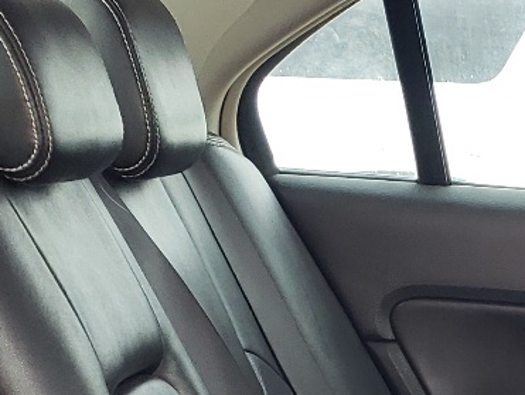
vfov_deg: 11.9
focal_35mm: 112
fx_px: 1700
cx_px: 758
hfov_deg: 16.2
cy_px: 767
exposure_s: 1/100
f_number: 1.5
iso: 65
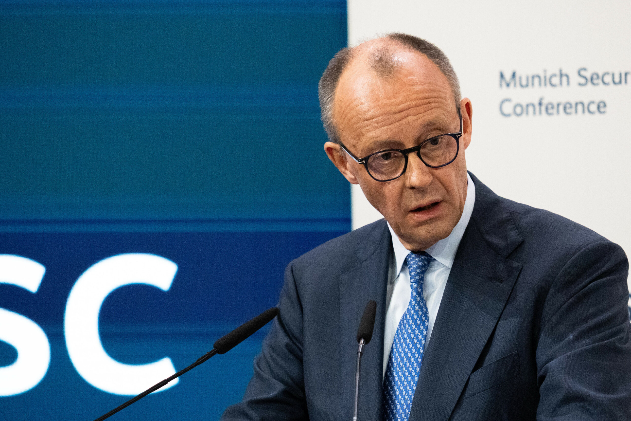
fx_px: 11112
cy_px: 210
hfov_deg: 3.3
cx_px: 316
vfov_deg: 2.2
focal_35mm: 634
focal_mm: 423
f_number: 6.3
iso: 12800
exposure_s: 1/500
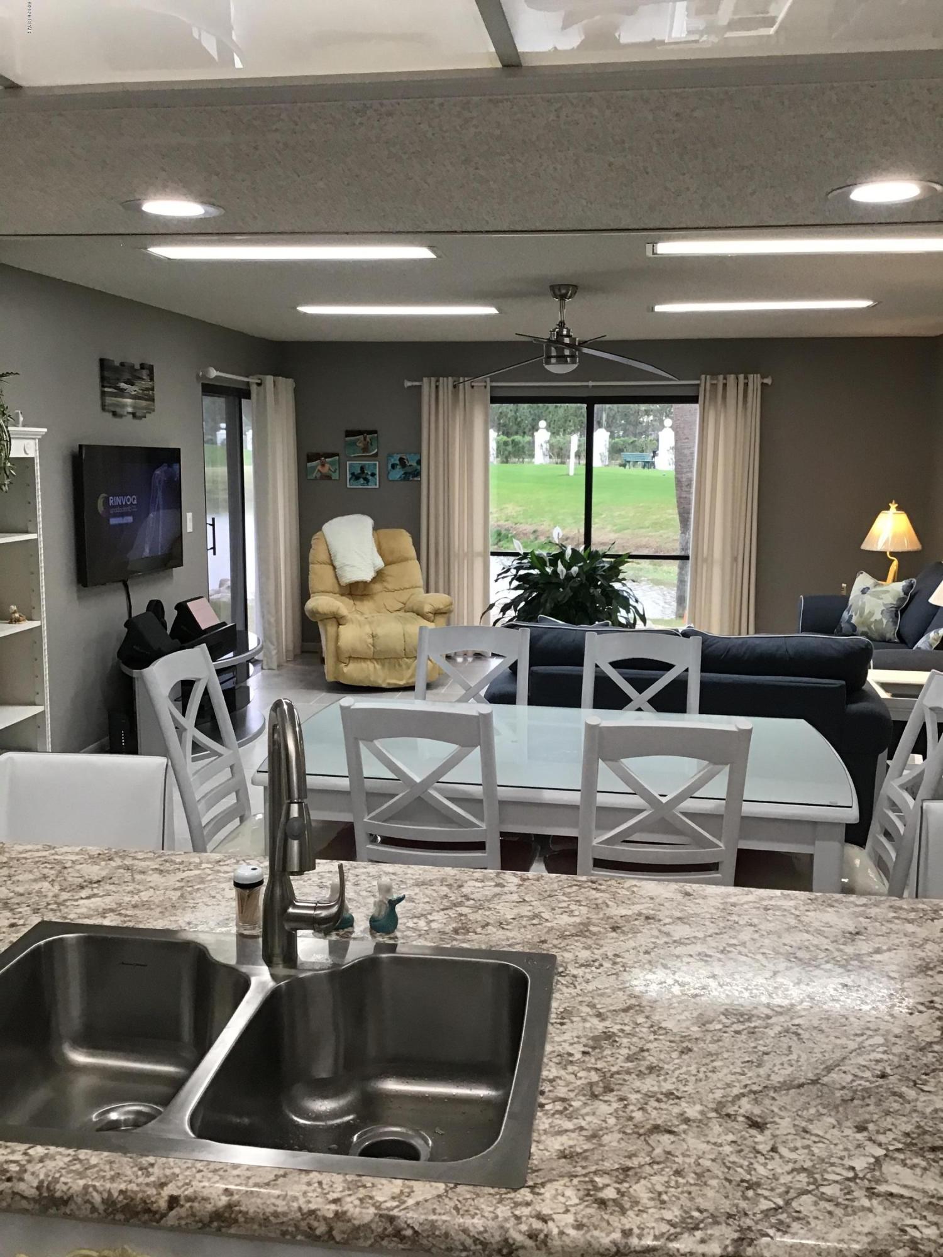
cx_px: 472
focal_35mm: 31
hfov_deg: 45.4
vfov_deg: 58.4
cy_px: 628
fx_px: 1126
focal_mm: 3.3
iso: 40
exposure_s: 1/30
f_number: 2.4
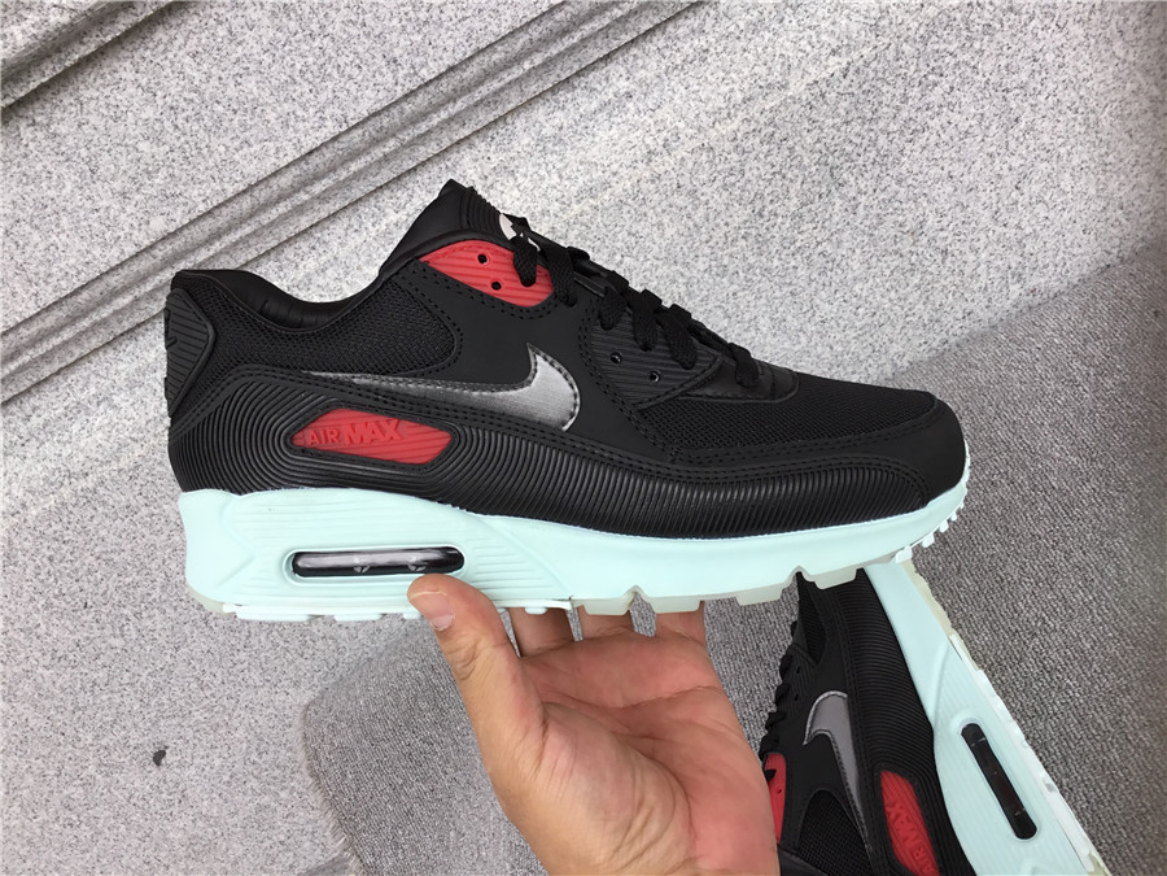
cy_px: 438
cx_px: 584
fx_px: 1045
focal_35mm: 31
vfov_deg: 45.4
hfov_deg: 58.4
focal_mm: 3.3
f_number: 2.4
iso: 25
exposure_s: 1/203
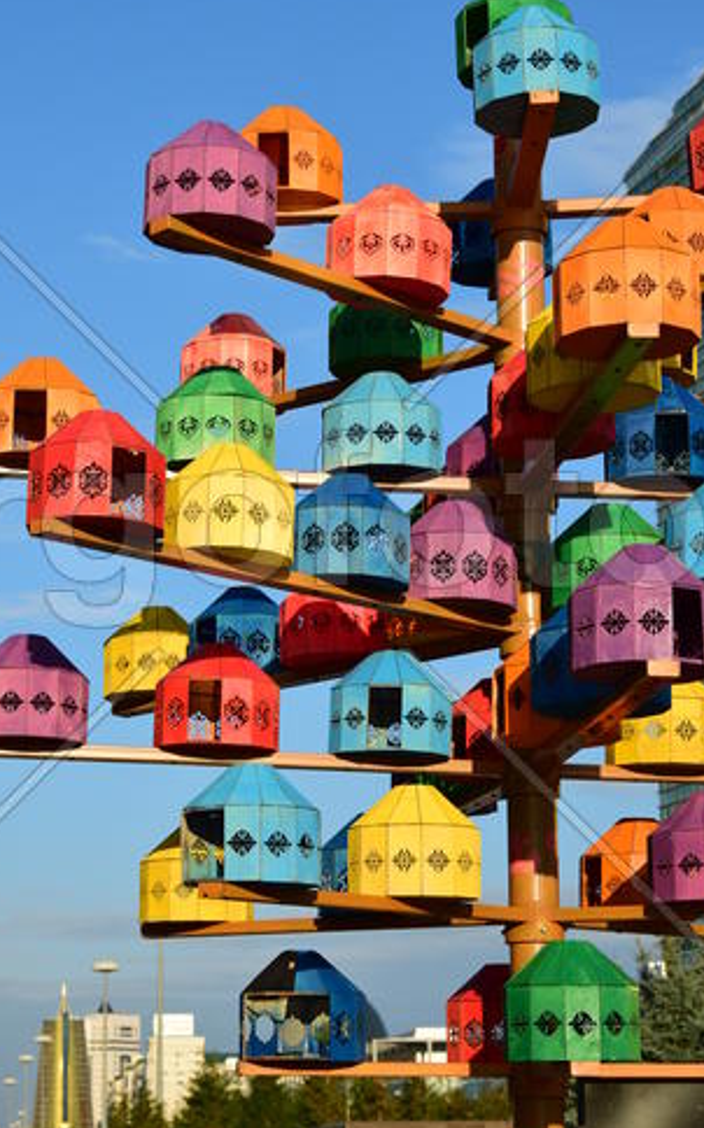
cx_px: 283
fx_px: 2705
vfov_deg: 23.6
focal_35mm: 88
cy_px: 529
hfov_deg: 14.8
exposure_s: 1/160
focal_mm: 48
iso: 100
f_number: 9
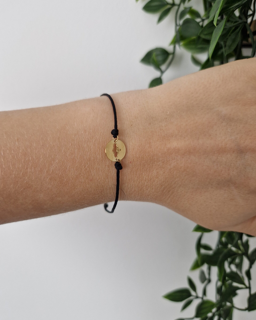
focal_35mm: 24
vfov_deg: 70.3
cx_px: 128
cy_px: 159
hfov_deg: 58.8
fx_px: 227
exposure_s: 1/100
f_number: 1.8
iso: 50
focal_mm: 5.4
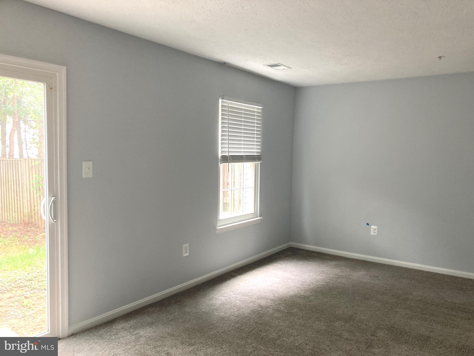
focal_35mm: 28
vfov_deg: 49.7
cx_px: 237
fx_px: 383
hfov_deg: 63.4
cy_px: 178
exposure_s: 1/60
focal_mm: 3.99
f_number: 1.8
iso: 125
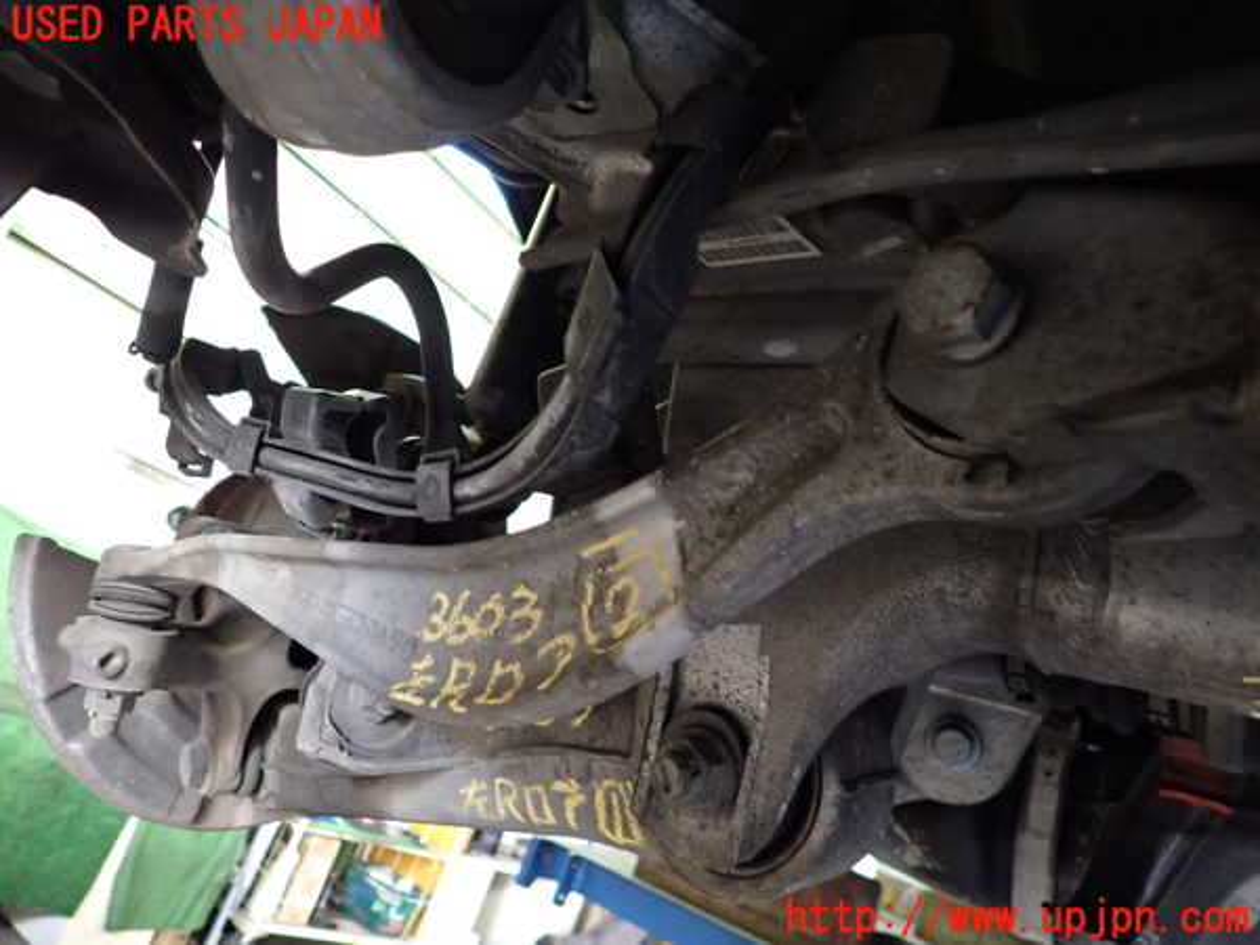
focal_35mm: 25
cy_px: 472
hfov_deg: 69.4
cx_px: 630
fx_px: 910
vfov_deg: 54.9
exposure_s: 1/30
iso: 640
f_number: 2
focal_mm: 4.5
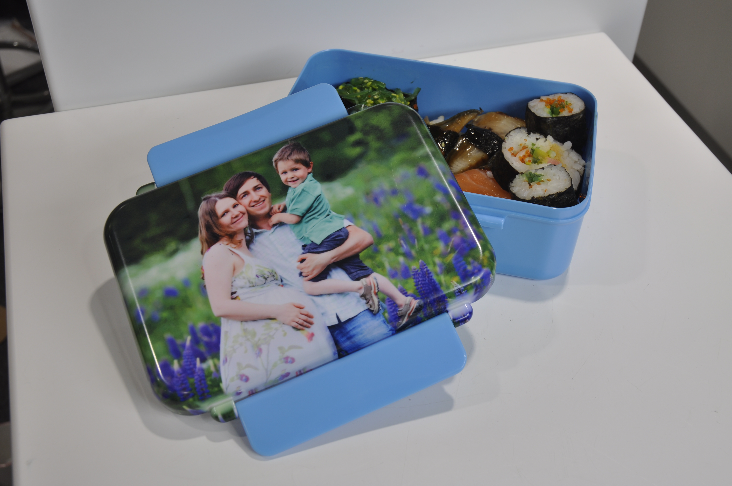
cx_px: 366
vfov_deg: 26.4
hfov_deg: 38.9
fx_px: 1036
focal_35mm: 51
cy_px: 243
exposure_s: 1/20
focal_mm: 34
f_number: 8
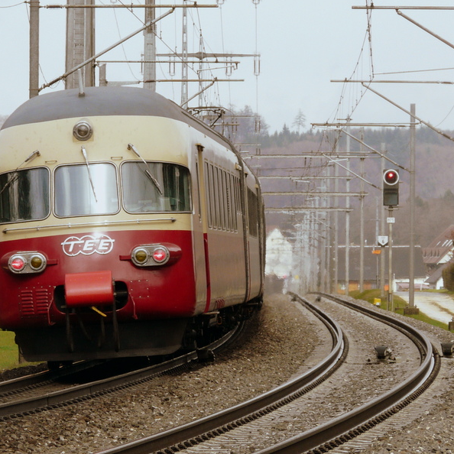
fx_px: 5564
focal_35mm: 375
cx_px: 105
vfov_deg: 4.7
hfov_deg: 4.7
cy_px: 222
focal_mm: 41.5
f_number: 5.6
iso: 100
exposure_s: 1/250
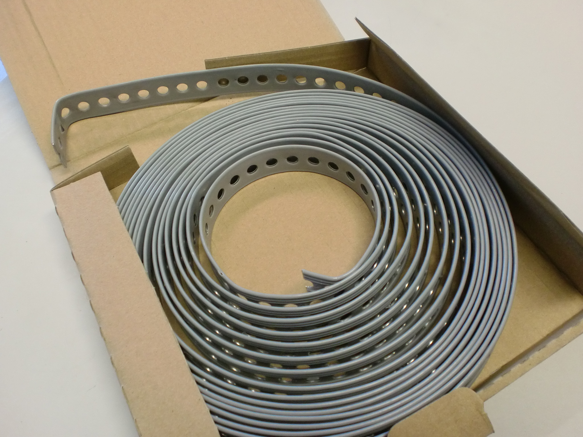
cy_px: 218
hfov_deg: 52.6
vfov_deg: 40.7
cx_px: 292
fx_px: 589
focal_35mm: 35
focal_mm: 6.3
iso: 200
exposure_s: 1/60
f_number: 3.1
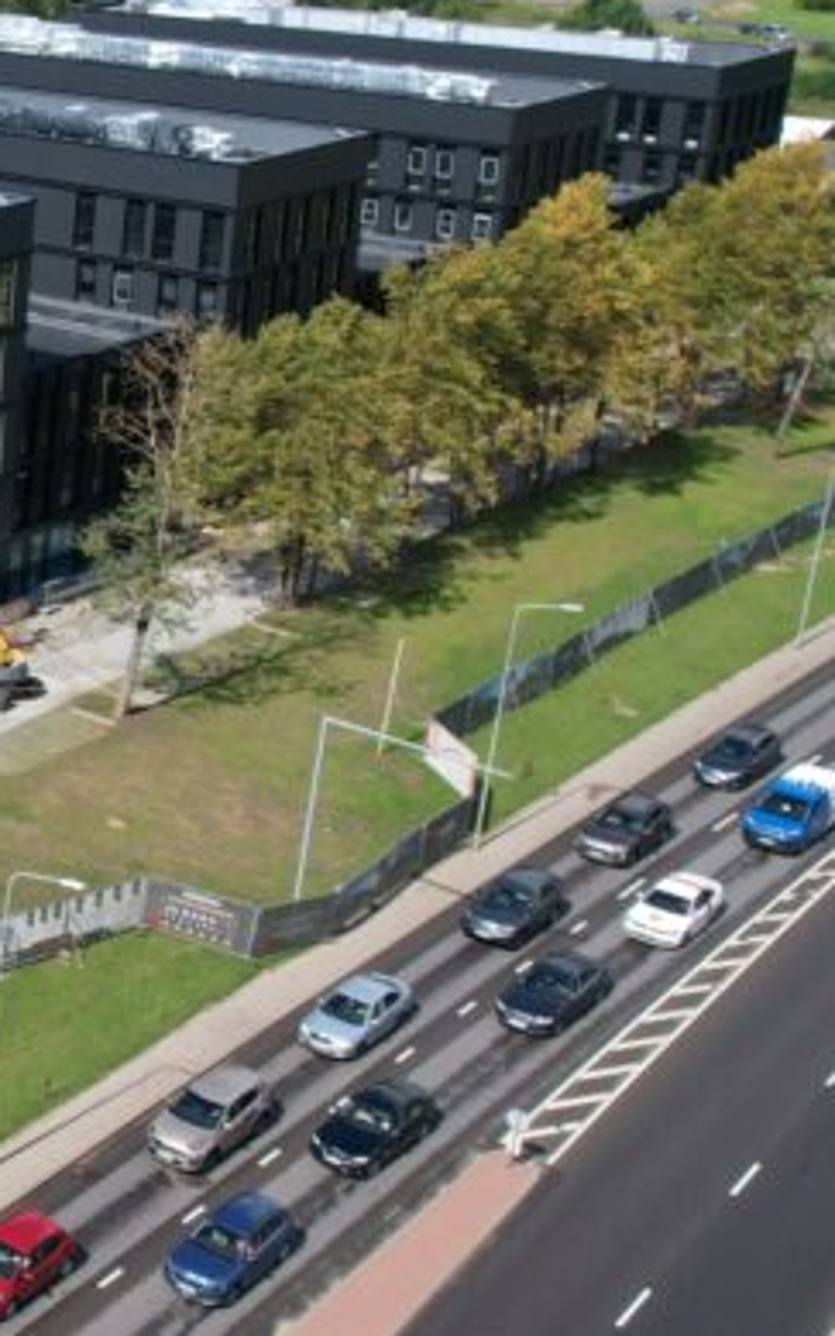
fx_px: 2149
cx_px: -677
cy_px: 465
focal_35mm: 59
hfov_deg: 17.6
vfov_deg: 34.3
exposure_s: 1/1600
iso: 100
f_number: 2.8
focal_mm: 8.38
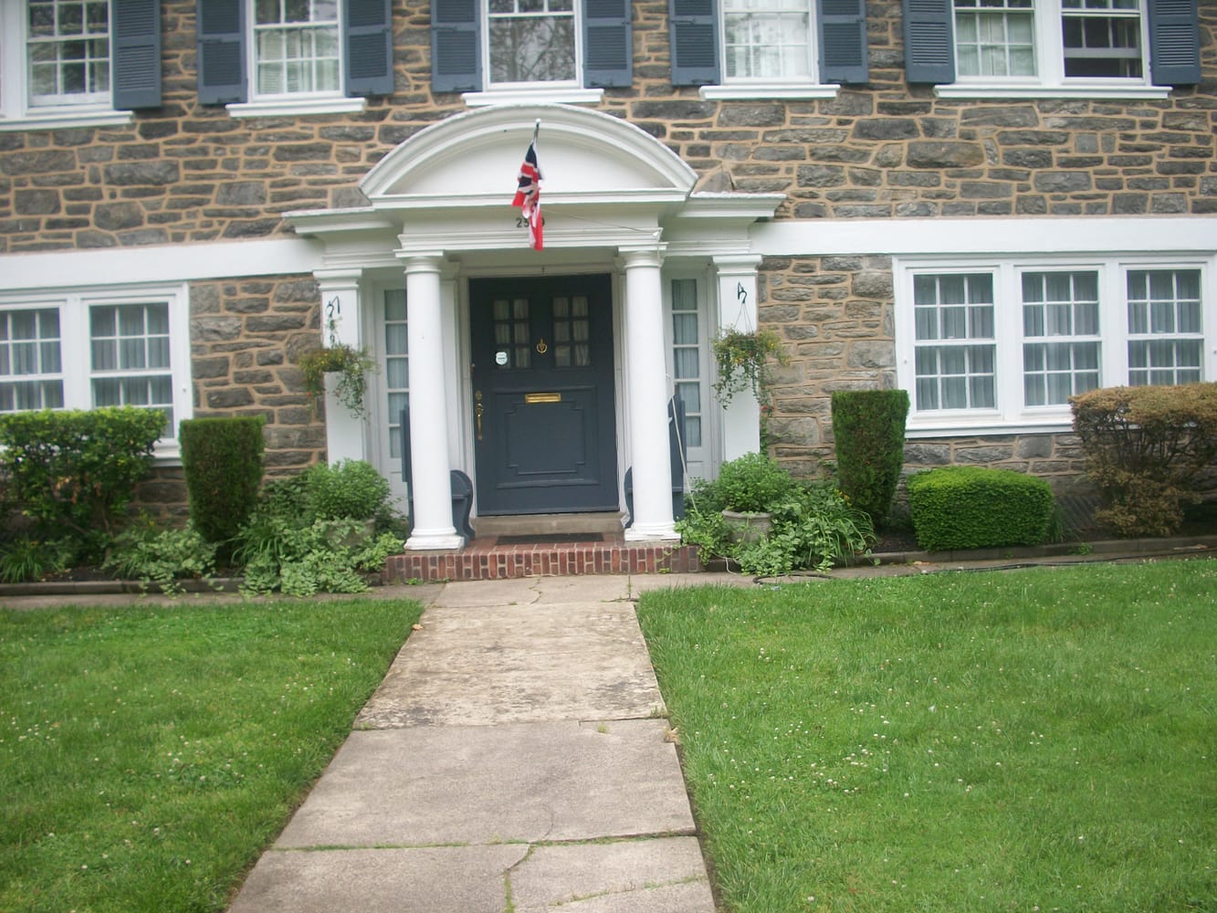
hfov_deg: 52.6
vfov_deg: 40.7
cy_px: 456
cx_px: 608
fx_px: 1231
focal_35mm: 35
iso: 80
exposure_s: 1/125
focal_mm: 6.3
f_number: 3.1
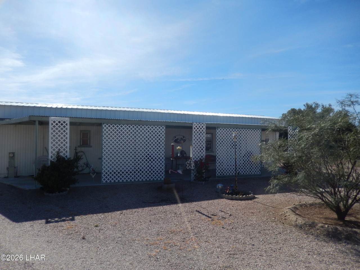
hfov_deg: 69.4
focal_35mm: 25
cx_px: 180
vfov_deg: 54.9
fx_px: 260
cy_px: 135
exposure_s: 1/640
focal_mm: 4.5
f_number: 6.8
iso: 125
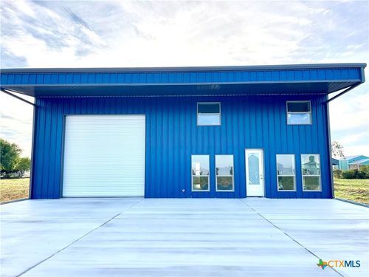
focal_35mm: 25
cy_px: 138
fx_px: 266
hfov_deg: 69.4
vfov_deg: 54.9
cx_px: 184
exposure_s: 1/2012
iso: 32
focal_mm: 5.1
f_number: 1.6
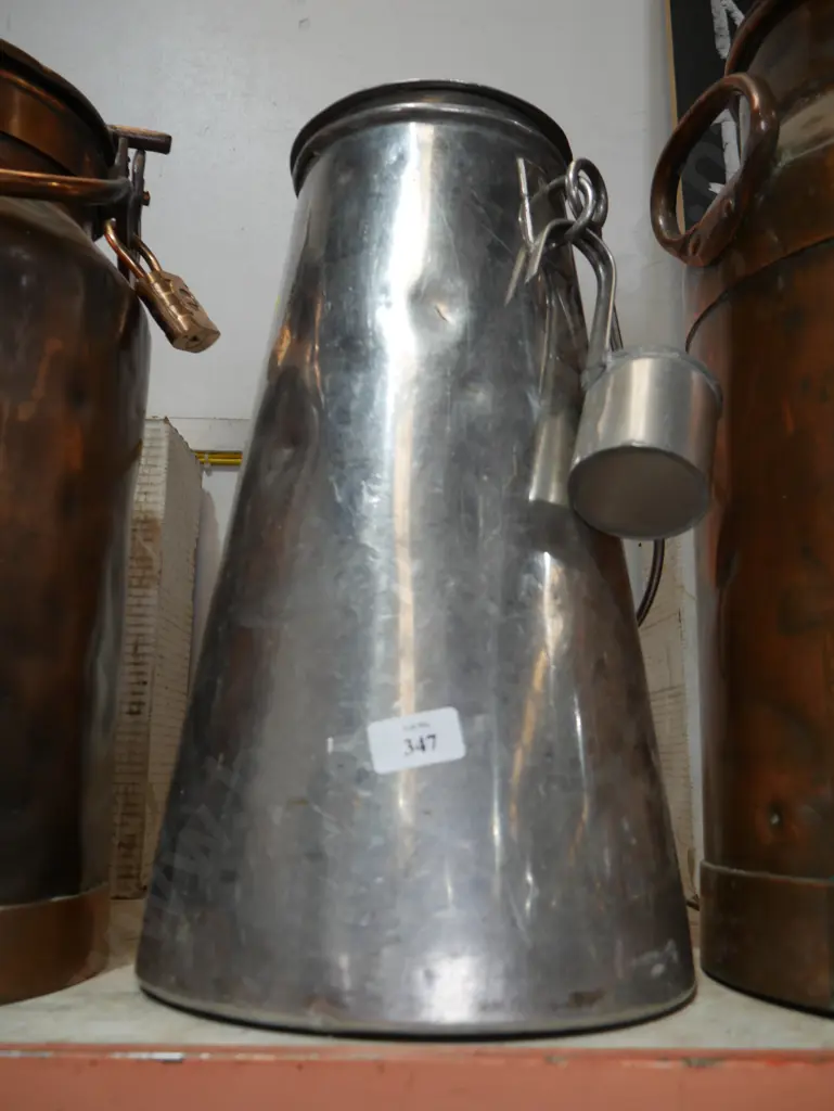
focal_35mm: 32
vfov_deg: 56.8
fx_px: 1027
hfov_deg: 44.2
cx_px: 417
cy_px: 556
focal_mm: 16
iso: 200
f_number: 4
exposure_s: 1/60
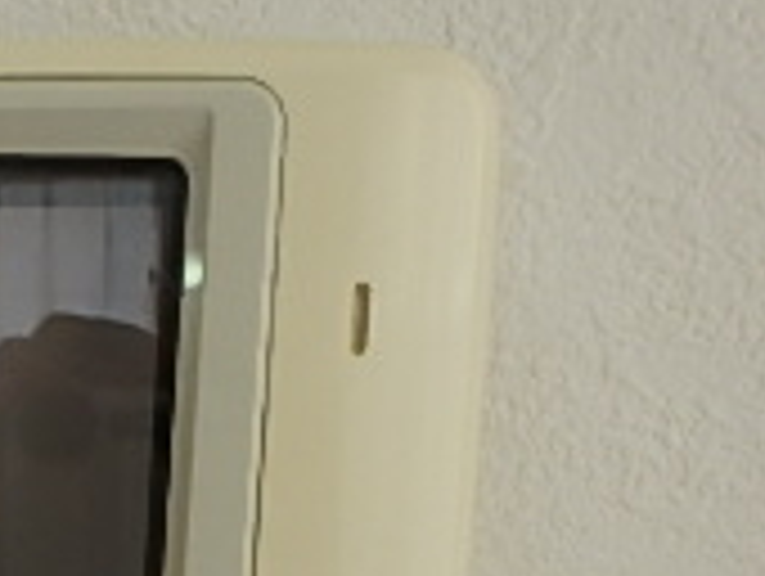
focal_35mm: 79
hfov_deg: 21.3
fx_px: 1748
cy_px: 774
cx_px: -338
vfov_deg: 17.4
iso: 160
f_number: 3.5
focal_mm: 3.7
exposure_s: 1/60
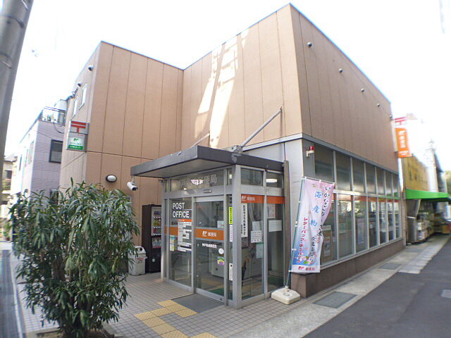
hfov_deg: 56.8
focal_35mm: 32
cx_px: 226
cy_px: 169
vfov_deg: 44.2
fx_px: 417
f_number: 2.9
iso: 160
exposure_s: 1/100
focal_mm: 5.7
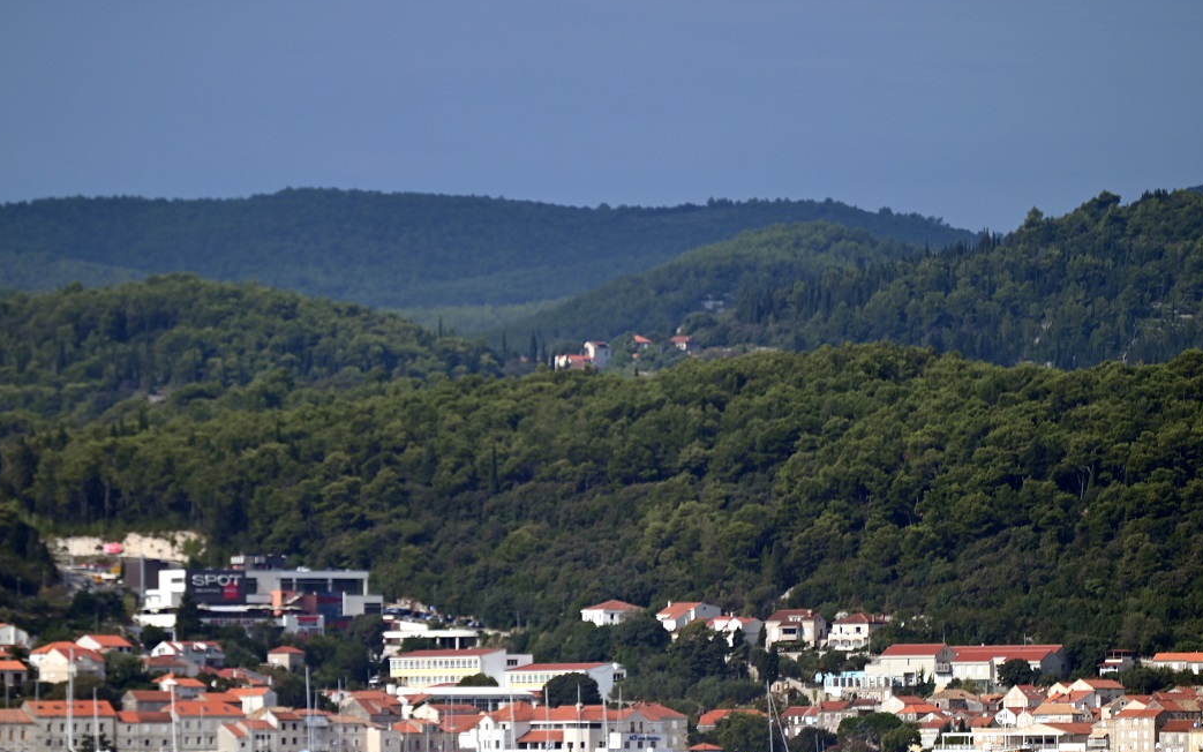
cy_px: 430
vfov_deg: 3.4
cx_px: 602
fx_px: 12492
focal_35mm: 381
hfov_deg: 5.5
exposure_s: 1/1000
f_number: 5.6
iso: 160
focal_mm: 300
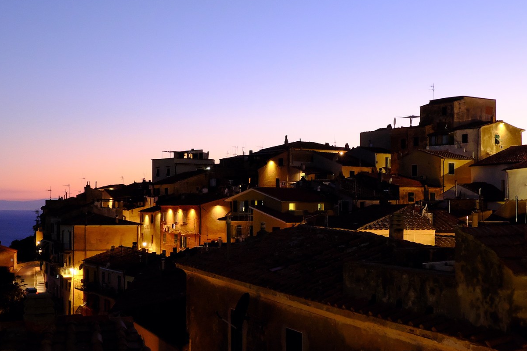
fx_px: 790
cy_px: 204
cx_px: 262
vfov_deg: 25.0
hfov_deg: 36.9
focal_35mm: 54
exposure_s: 1/14
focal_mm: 18
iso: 3200
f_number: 5.6
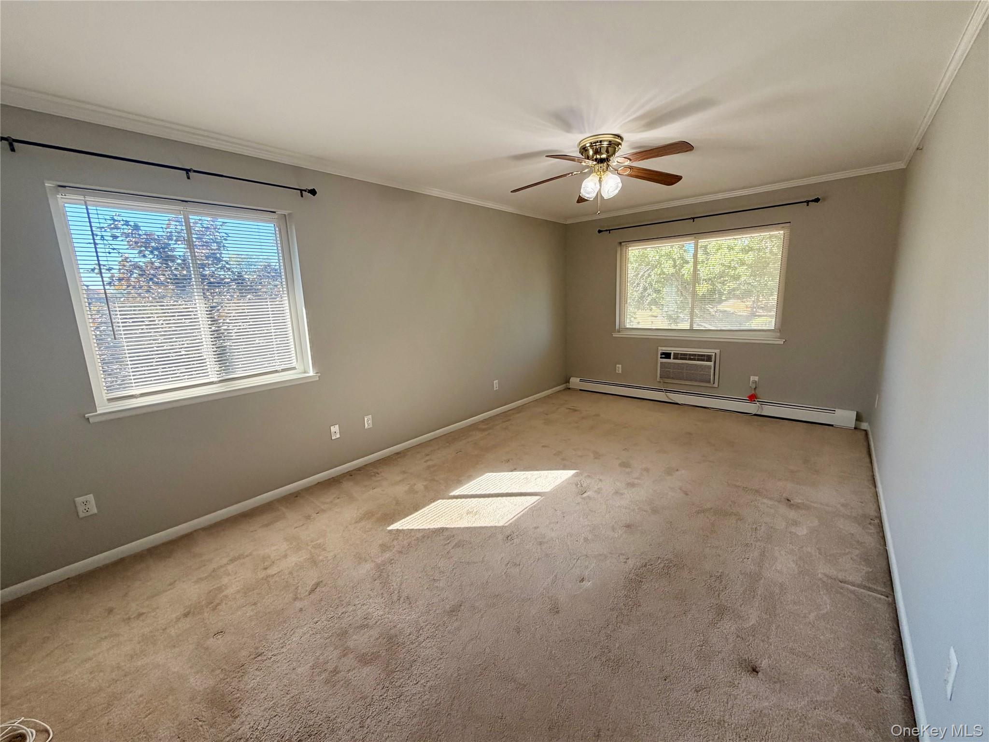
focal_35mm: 14
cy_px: 371
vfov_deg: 85.7
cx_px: 494
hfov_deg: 102.1
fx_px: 400
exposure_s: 1/121
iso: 125
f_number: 2.2
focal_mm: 2.22
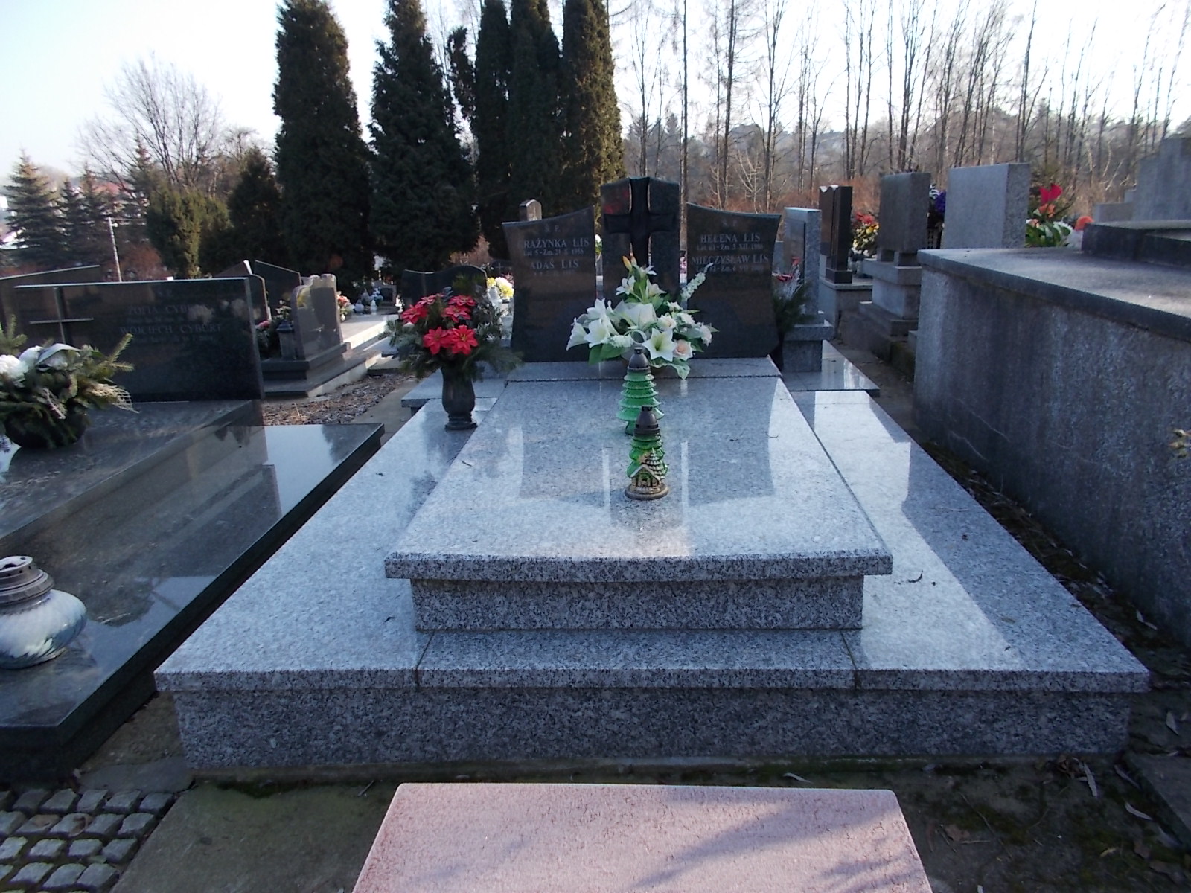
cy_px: 446
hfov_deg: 67.3
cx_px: 596
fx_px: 895
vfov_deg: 53.1
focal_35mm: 26
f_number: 3.2
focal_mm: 4.6
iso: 80
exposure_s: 1/250
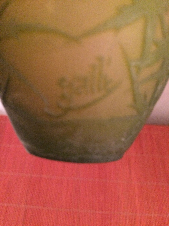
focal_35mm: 29
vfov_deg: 61.7
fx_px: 189
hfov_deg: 48.2
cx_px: 84
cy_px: 113
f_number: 2.2
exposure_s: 1/17
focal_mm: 4.15
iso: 640
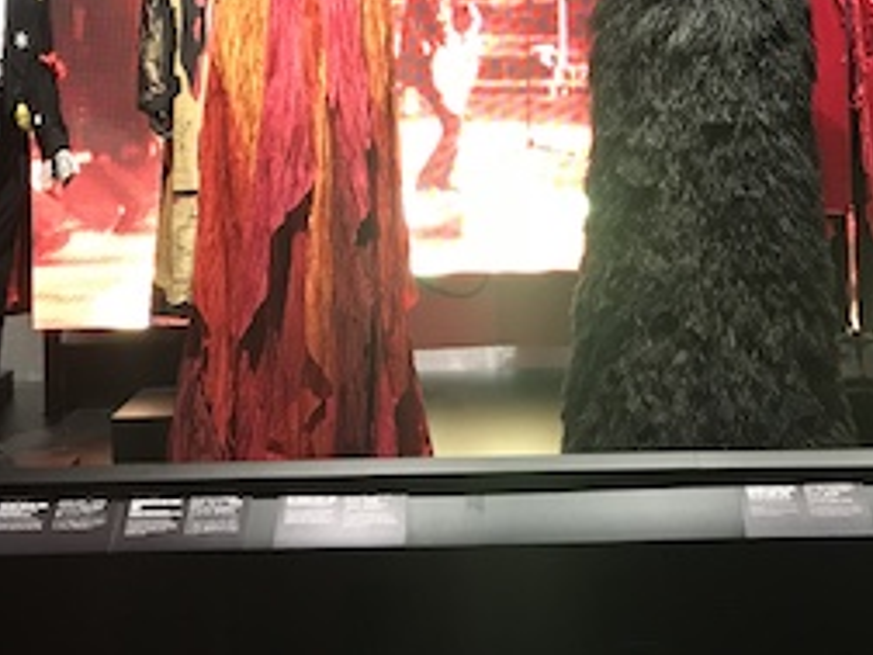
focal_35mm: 69
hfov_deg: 28.1
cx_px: 513
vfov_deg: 20.9
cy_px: 68
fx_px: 1740
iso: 100
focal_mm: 3.99
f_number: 1.8
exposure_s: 1/10
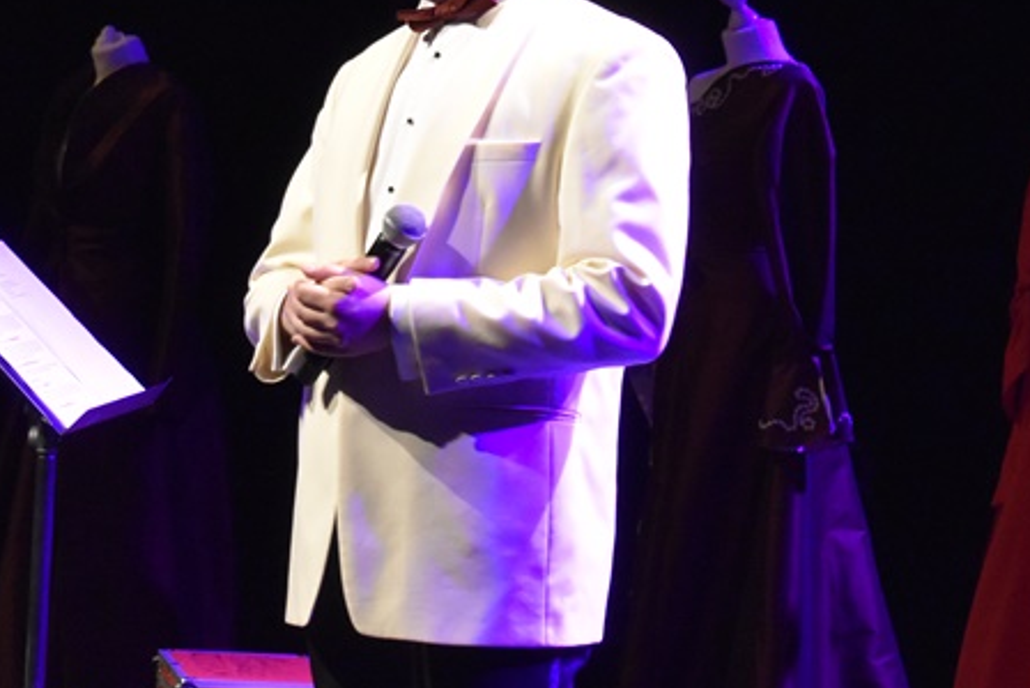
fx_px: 5269
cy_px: 146
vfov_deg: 7.5
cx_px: 370
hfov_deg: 11.2
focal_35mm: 184
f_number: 5.6
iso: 3200
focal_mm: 55
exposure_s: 1/60
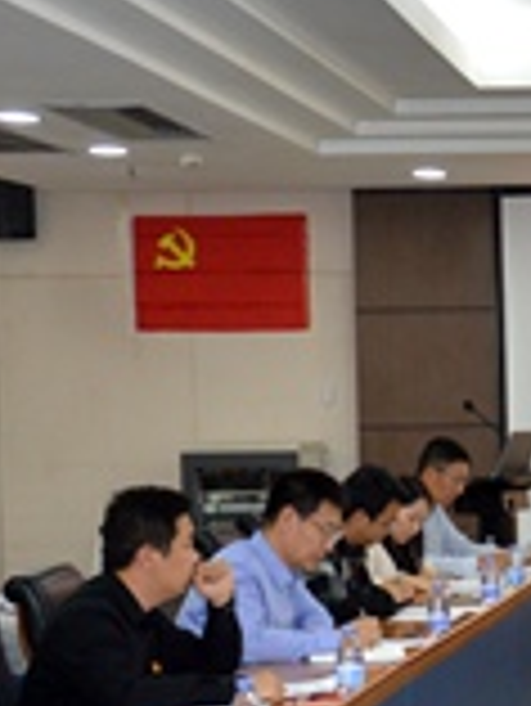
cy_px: 573
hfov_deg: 14.0
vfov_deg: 19.6
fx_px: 2022
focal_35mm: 99
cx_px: 801
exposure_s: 1/60
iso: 450
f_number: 3.5
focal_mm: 18
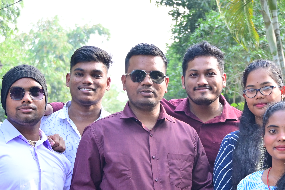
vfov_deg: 12.0
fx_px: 899
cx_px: 173
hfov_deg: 18.0
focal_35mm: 114
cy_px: 160
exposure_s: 1/200
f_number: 4.5
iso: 320
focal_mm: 33.5
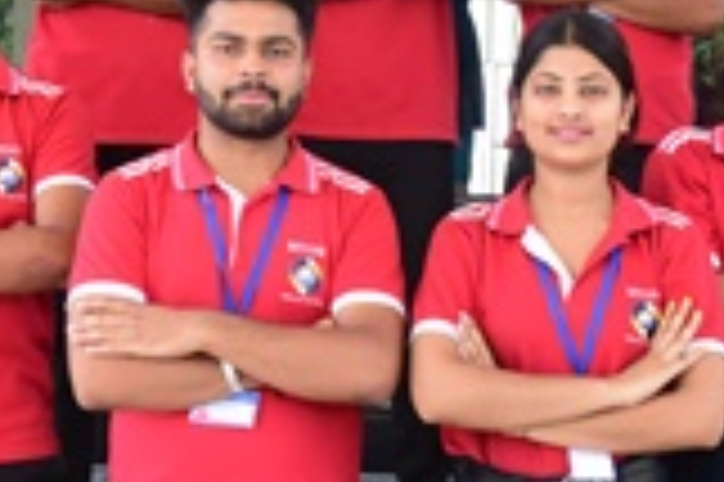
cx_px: 297
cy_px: 106
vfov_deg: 9.2
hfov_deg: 13.8
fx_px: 2993
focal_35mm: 149
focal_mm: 32
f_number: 6.3
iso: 640
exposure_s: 1/200
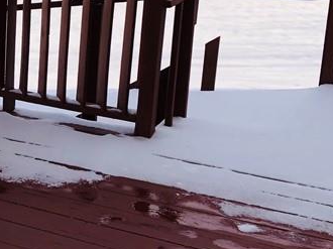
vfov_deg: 16.9
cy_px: 93
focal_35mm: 87
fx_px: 836
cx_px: -2
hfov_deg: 21.7
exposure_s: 1/2114
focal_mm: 3.99
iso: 20
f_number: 1.8
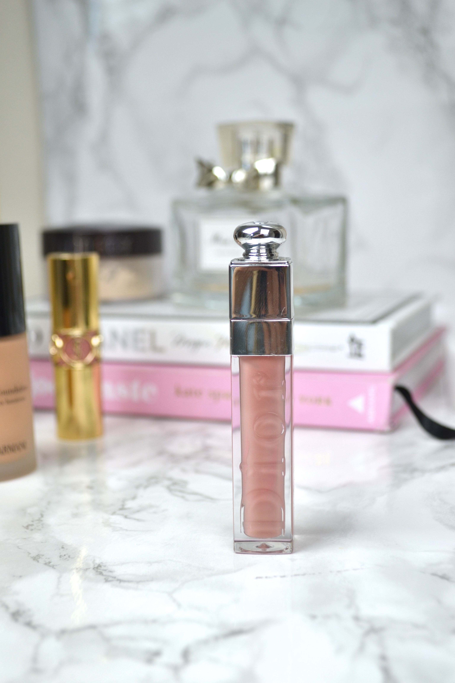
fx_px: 967
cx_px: 228
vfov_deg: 38.9
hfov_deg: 26.5
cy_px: 342
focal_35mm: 51
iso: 200
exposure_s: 1/100
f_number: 5
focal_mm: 34
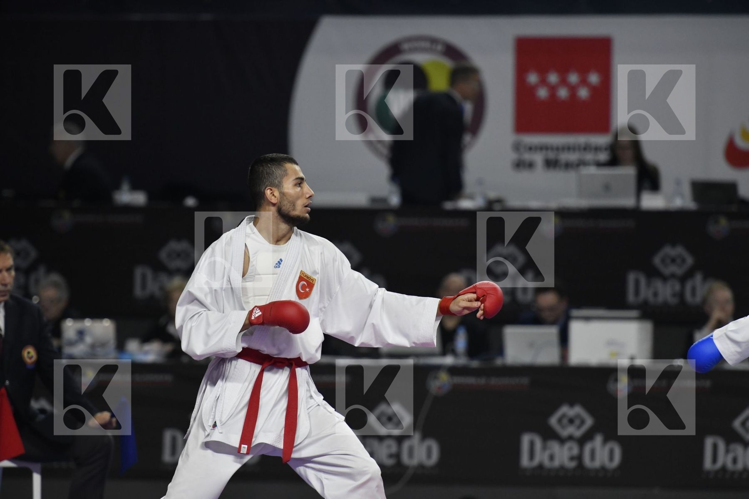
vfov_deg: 4.9
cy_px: 250
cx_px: 374
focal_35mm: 280
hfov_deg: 7.4
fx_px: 5825
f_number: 4
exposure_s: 1/1000
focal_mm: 280
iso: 2000
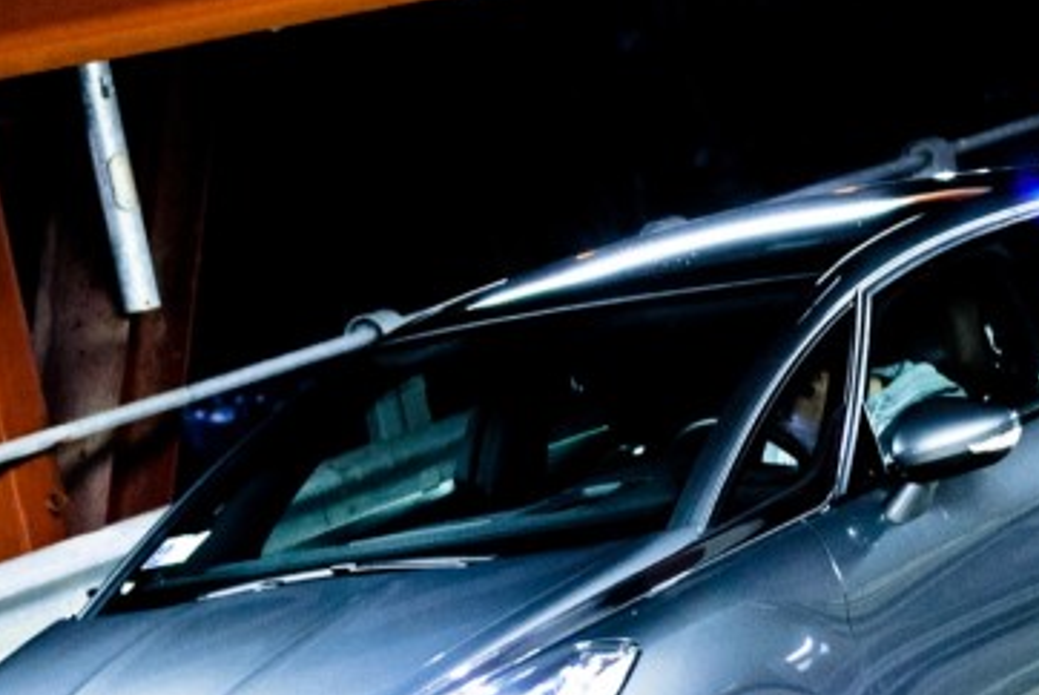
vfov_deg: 4.2
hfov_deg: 6.2
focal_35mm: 331
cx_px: 720
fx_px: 9560
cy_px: 478
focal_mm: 120
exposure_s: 1/25
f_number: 4
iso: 3200
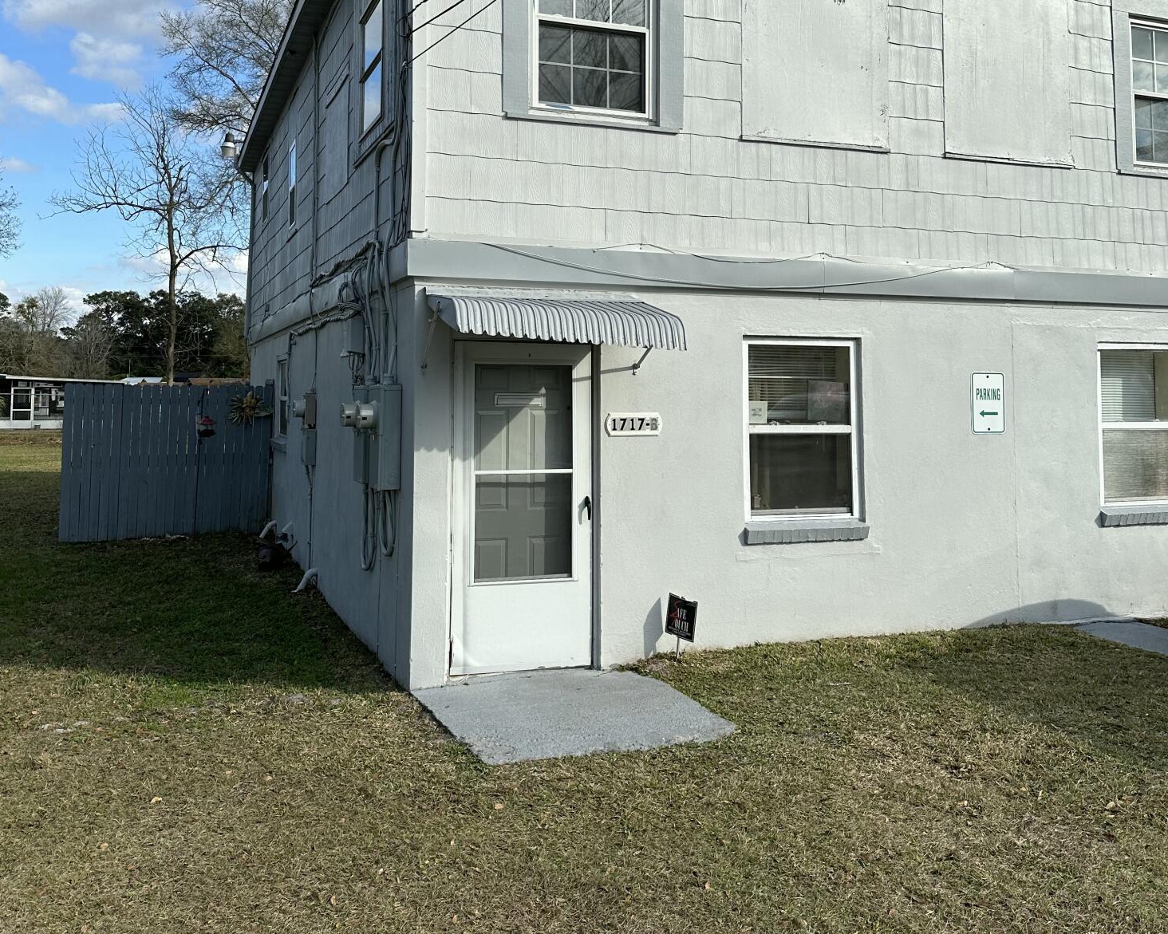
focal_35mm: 32
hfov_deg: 55.7
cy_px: 313
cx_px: 582
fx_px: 1106
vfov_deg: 45.1
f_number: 1.78
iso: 80
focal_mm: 6.86
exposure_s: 1/4184
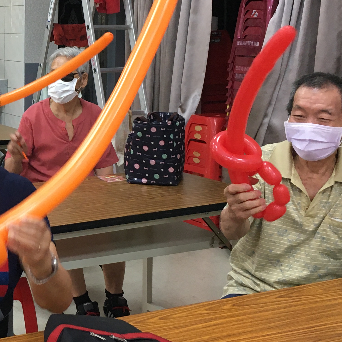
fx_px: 771
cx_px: -46
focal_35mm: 69
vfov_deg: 24.9
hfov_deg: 23.3
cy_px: 131
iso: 64
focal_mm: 4.15
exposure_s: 1/30
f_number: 2.2
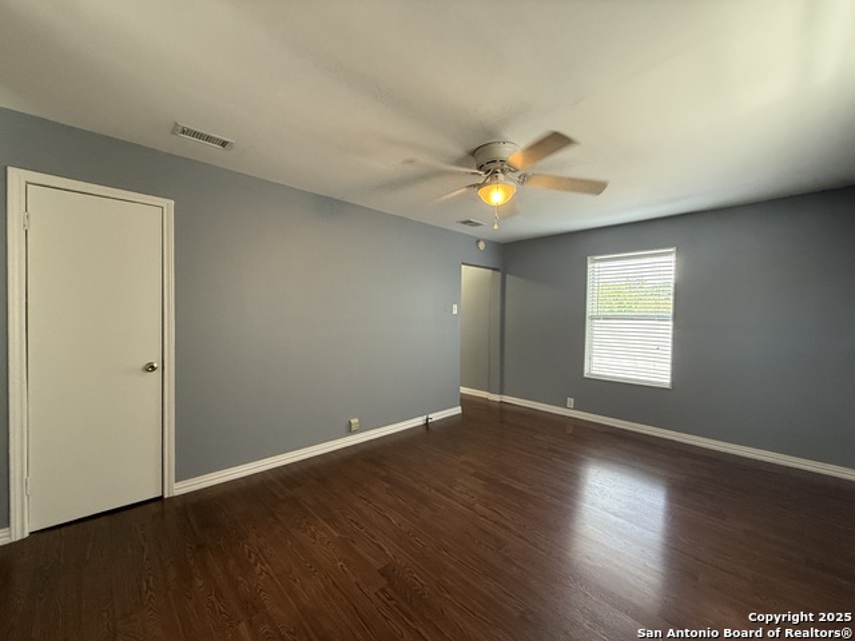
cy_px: 320
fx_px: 346
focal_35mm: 14
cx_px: 428
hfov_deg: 102.1
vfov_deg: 85.7
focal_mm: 2.22
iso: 500
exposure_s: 1/120
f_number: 2.2
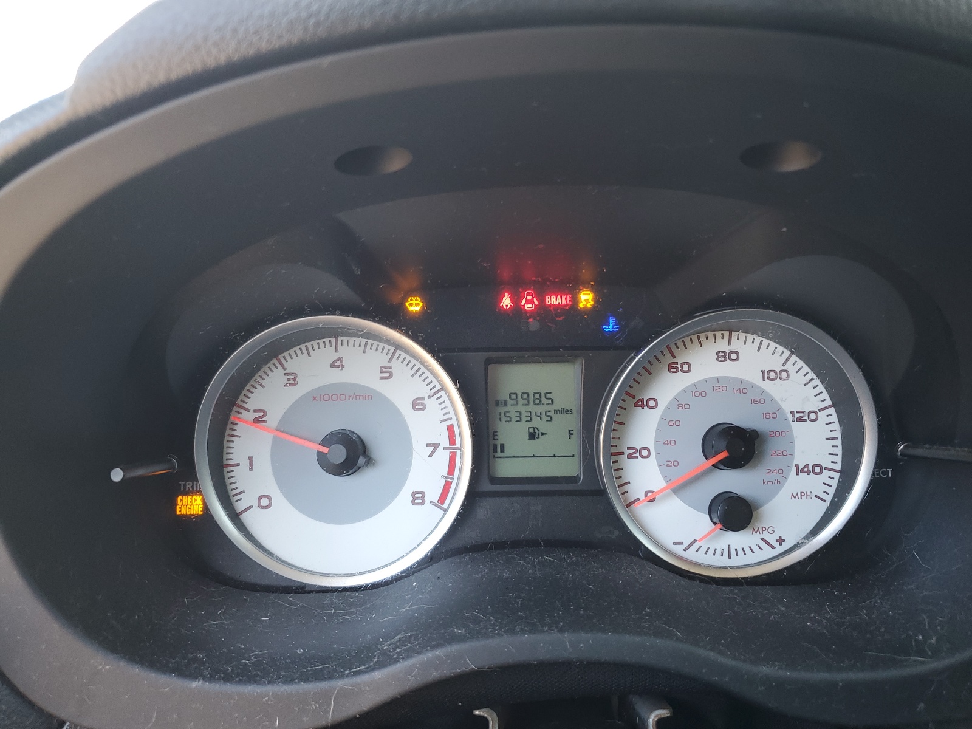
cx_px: 486
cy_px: 364
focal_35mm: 26
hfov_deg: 67.3
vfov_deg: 53.1
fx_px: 730
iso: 54
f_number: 1.5
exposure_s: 1/60.2
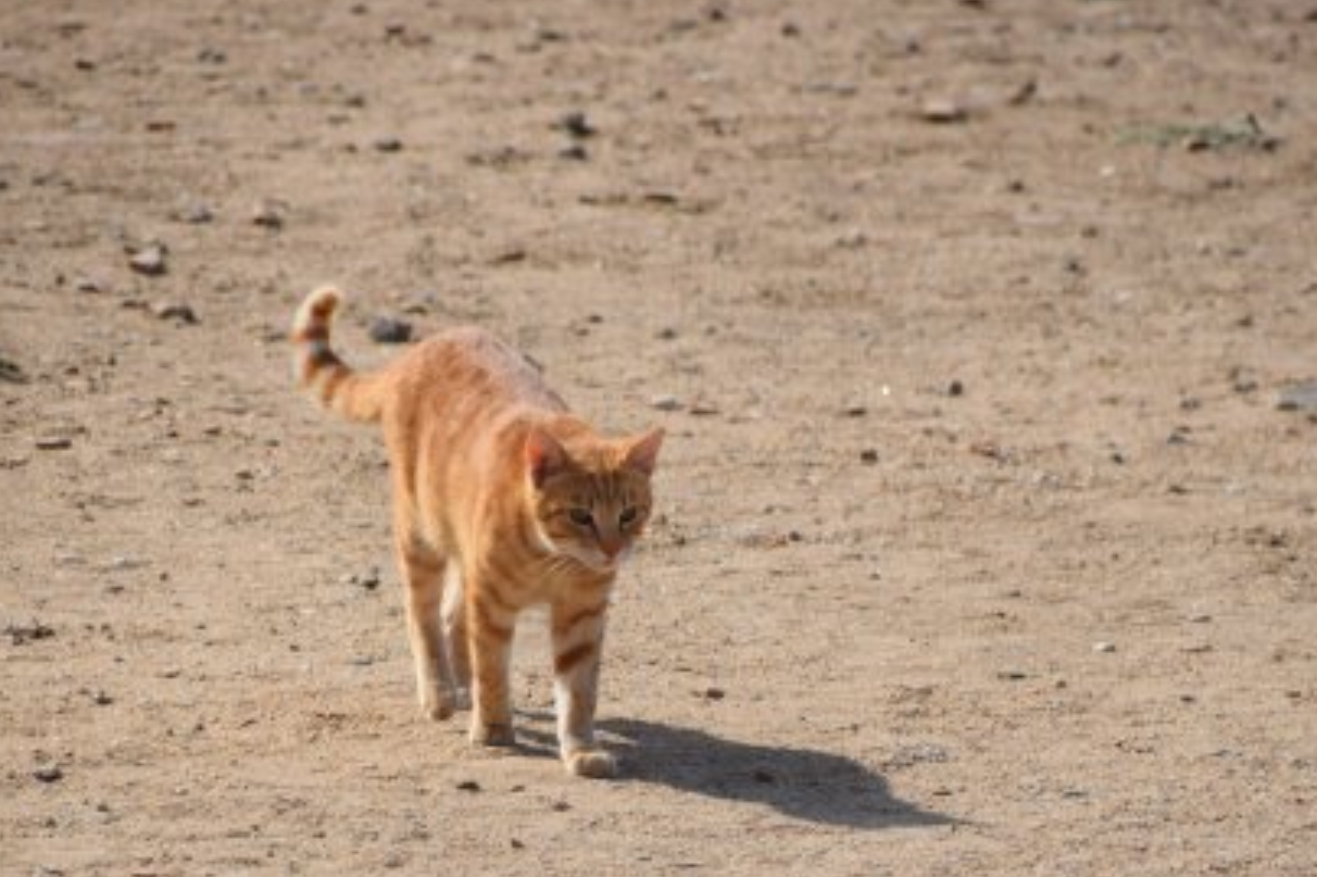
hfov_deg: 3.6
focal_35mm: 568
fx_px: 20770
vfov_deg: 2.4
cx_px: 600
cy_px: 642
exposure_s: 1/800
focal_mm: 250
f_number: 7.1
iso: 200
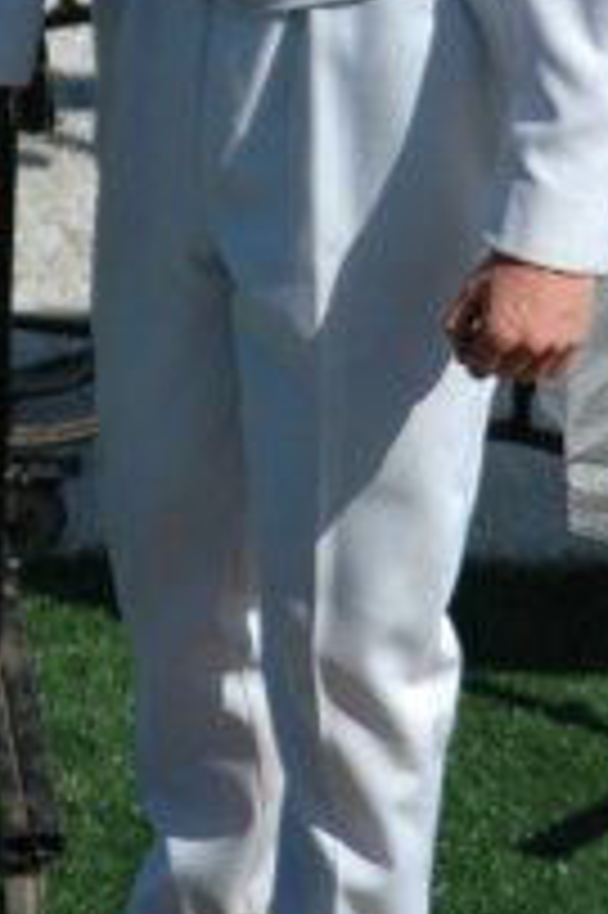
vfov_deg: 1.2
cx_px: 349
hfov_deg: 0.8
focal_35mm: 1773
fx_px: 44989
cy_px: 63
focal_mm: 400
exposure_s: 1/1600
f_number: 5.6
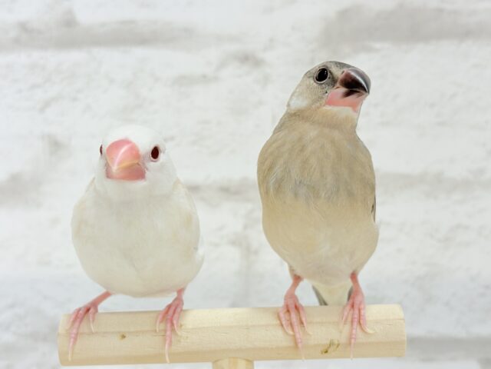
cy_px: 184
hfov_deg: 36.8
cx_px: 246
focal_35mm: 52
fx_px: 738
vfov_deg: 28.0
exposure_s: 1/50
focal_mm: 5.96
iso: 40
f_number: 1.6
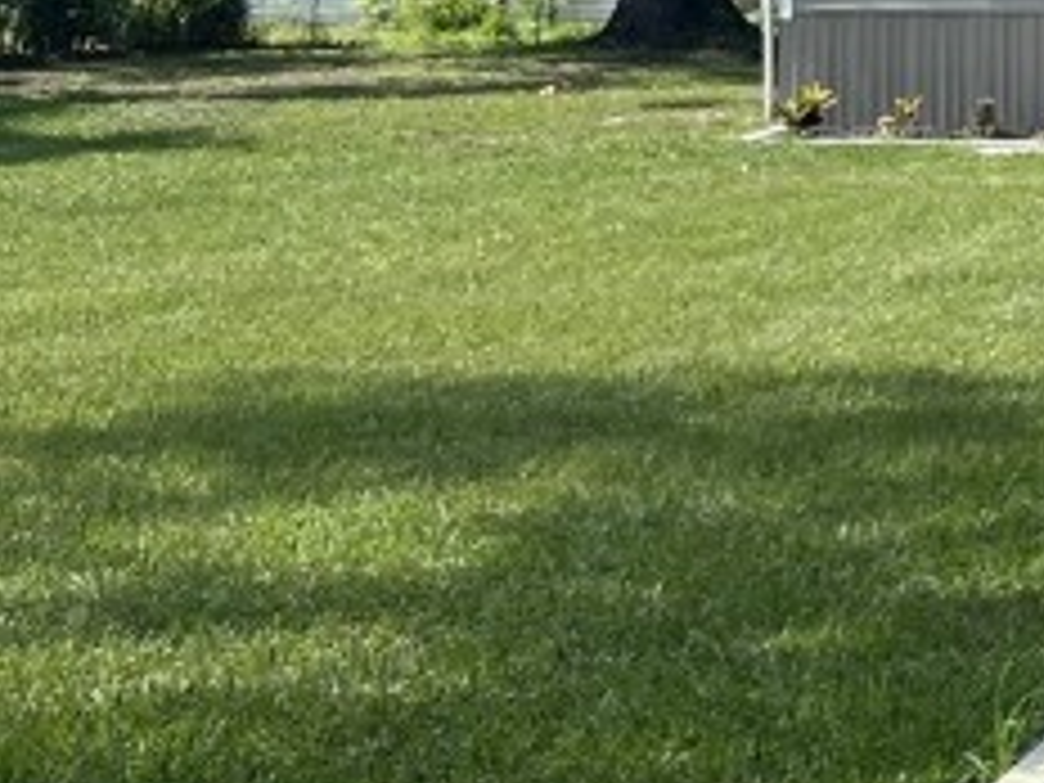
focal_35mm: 115
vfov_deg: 12.6
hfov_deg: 14.5
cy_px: -86
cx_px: 2007
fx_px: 3468
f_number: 1.5
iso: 50
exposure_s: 1/1838
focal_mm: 5.7
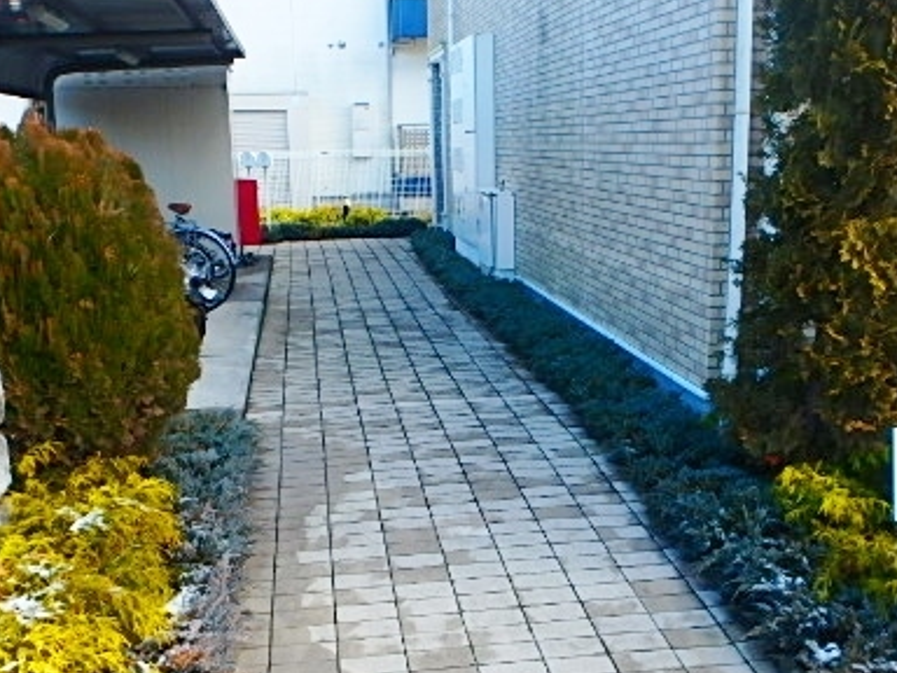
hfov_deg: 52.6
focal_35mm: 35
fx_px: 907
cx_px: 458
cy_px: 339
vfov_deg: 40.7
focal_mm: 3.7
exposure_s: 1/200
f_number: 3.5
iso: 125
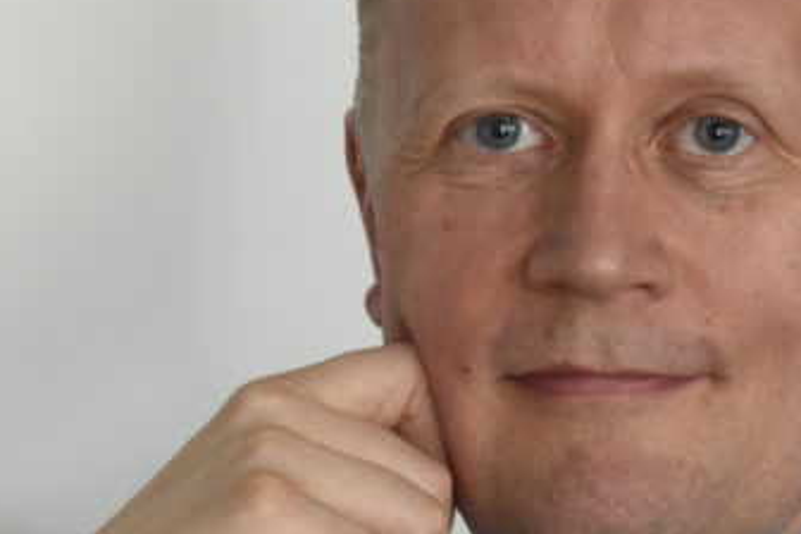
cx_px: 324
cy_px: 321
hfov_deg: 6.4
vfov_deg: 4.3
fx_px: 7119
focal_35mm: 320
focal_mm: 105
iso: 500
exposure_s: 1/30
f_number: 10
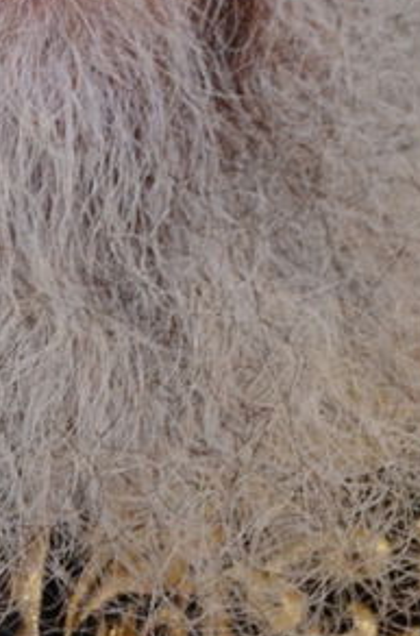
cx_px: -35
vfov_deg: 7.8
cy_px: -155
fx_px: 4630
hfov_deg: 5.2
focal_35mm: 263
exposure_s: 1/100
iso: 1600
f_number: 4.2
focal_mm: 32
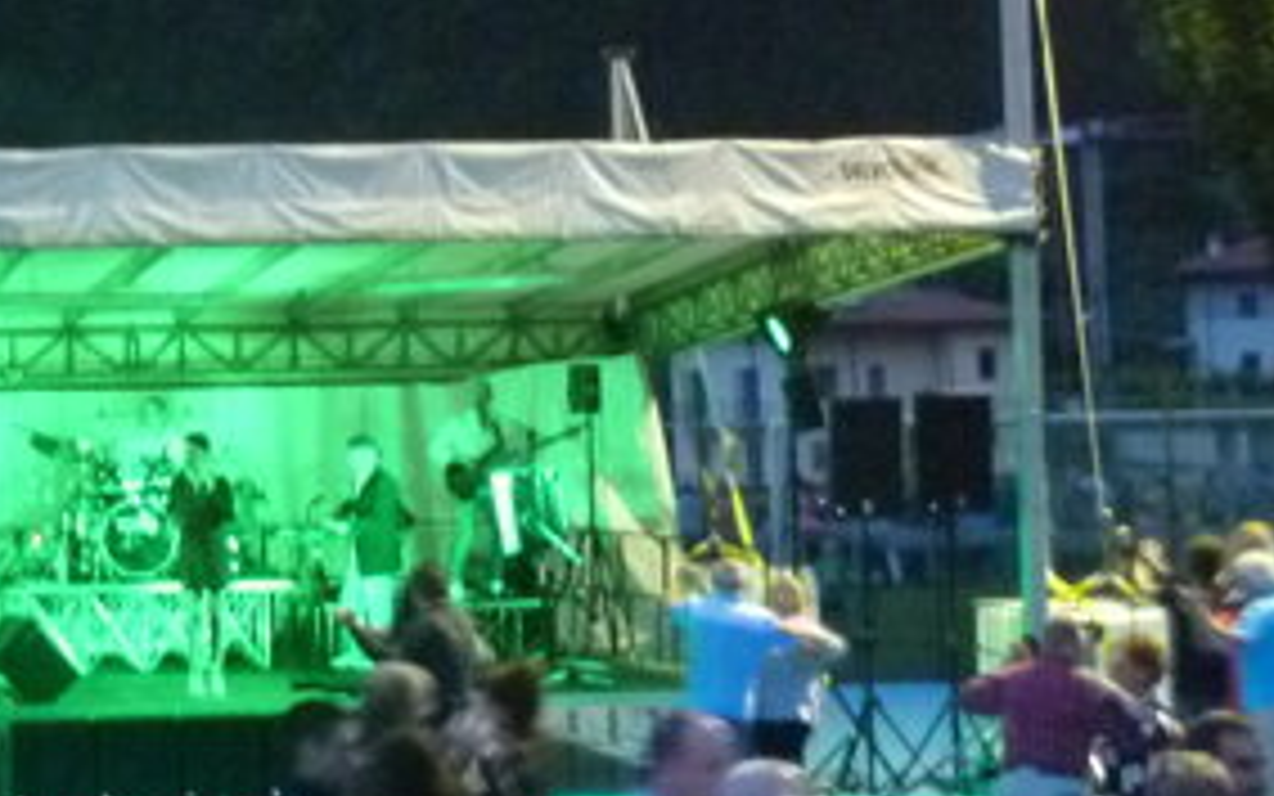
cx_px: -50
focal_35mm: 96
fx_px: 3334
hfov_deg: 20.8
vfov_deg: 13.5
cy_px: 121
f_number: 3
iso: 800
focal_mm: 5.7
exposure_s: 1/13
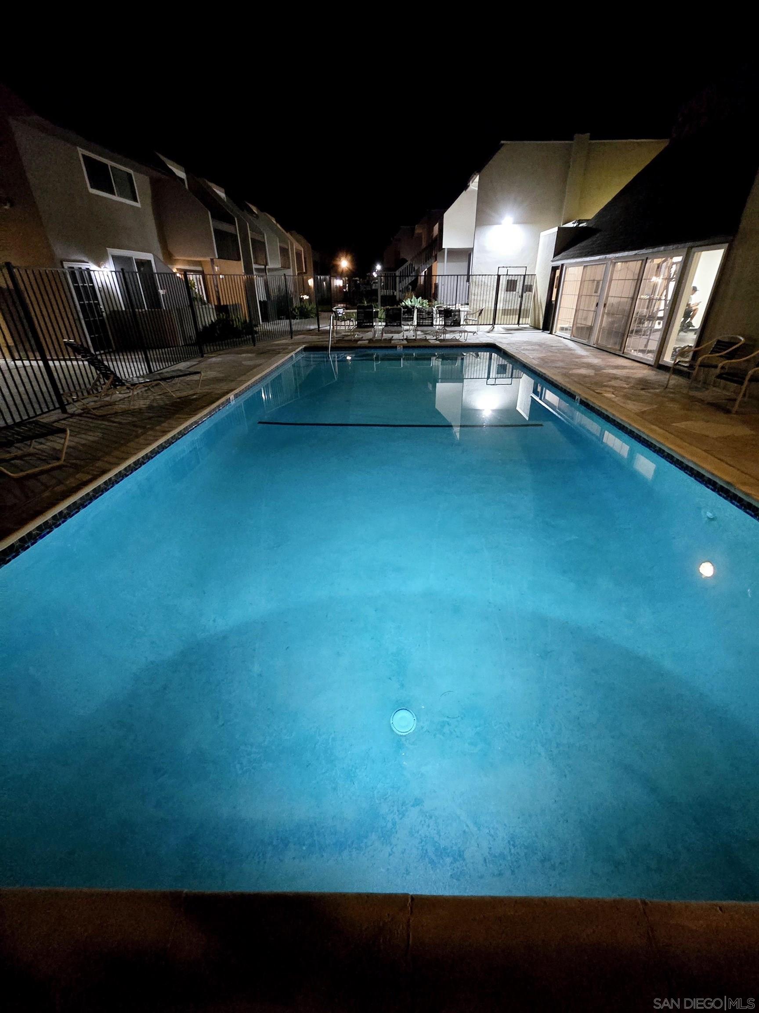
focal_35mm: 13
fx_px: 380
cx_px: 380
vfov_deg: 106.2
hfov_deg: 89.9
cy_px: 506
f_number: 2.2
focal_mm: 2.2
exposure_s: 1/24
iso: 1250
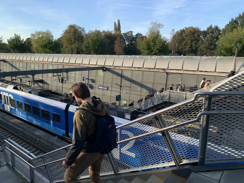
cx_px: 122
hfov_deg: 67.3
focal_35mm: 26
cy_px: 92
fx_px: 183
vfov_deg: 53.1
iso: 25
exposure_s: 1/732
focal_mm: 4.25
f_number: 1.8
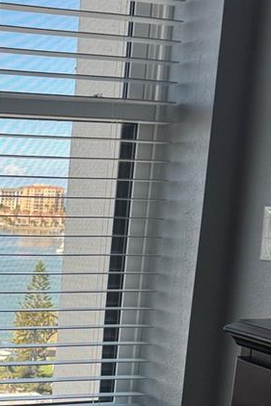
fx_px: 802
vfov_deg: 27.5
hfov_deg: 18.1
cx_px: -66
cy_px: 361
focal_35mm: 71
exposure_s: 1/664
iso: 80
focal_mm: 6.76
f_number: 1.78
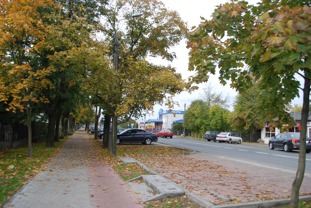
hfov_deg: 67.3
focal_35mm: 27
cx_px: 156
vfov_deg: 48.0
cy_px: 104
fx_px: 234
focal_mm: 18
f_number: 5.6
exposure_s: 1/200
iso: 100
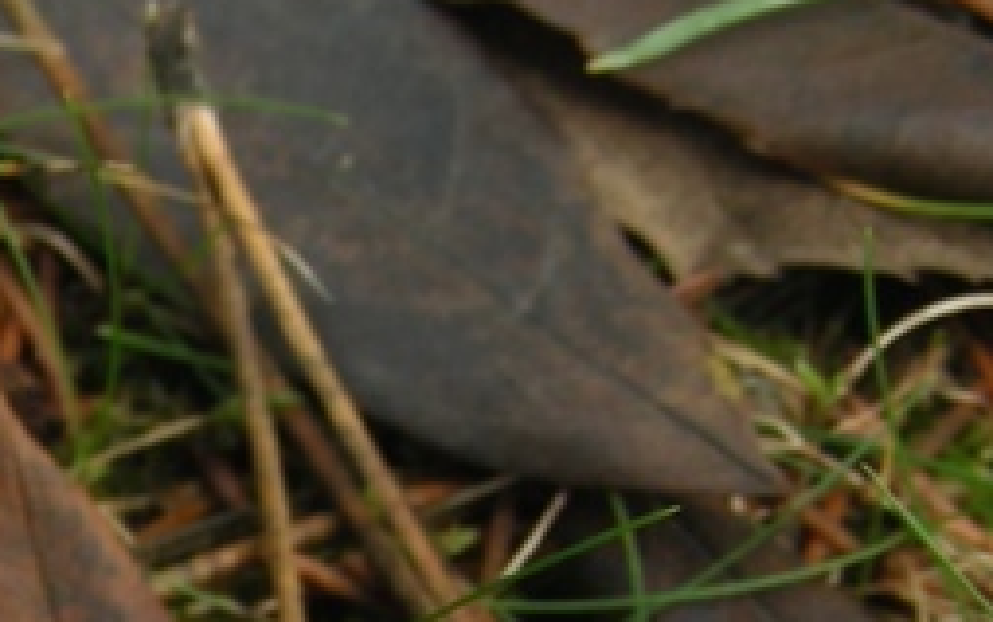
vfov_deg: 9.1
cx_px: -340
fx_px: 3709
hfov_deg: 14.5
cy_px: 1146
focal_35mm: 137
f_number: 3.5
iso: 50
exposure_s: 1/34
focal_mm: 6.8
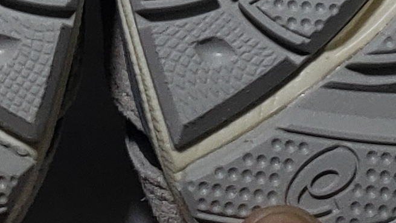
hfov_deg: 12.3
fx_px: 1827
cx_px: 19
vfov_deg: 6.4
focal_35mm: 174
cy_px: -416
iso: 50
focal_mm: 4.3
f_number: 1.5
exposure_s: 1/622
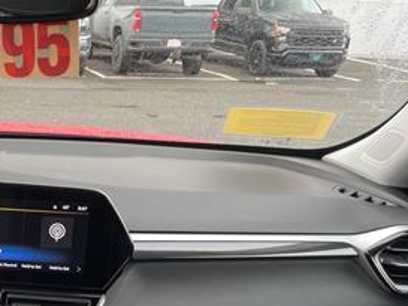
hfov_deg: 29.5
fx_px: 719
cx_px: -3
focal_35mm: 61
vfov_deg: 22.4
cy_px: 352
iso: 64
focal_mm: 4.2
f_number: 1.6
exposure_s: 1/121
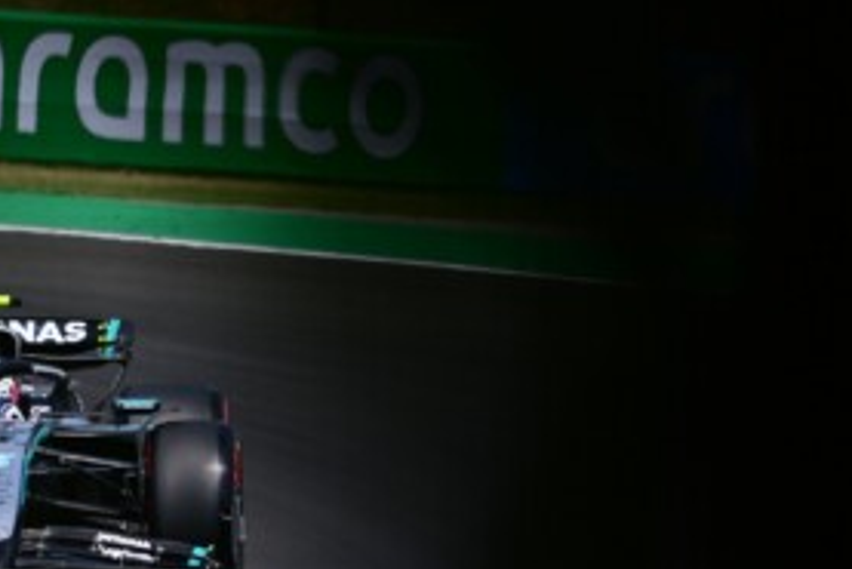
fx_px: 23938
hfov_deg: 2.0
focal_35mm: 1011
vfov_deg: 1.4
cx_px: -9
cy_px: 491
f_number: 2.8
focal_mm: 400
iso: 100
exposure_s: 1/2000
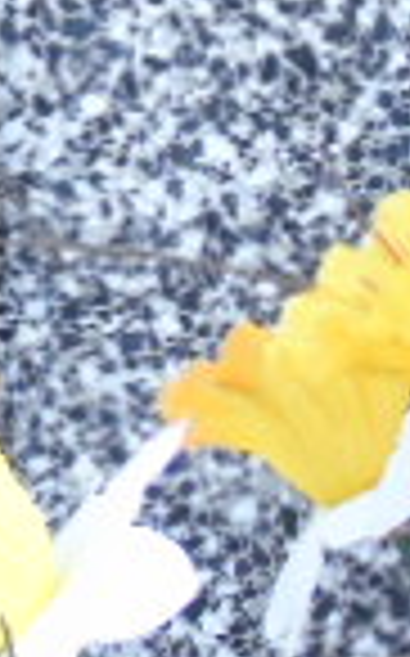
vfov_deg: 3.6
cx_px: -667
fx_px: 10336
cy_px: 166
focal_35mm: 577
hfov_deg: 2.3
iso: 80
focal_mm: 22
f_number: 4.6
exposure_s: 1/30
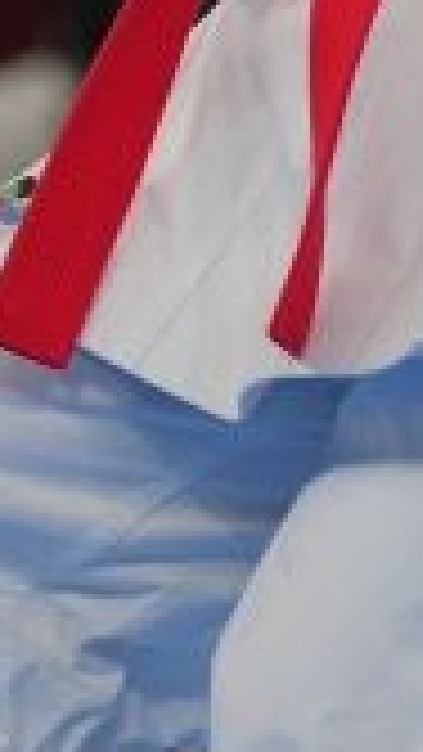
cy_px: 9
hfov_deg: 0.8
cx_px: 261
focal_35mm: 1507
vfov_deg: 1.4
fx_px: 30034
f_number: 2.8
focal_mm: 200
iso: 200
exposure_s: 1/500
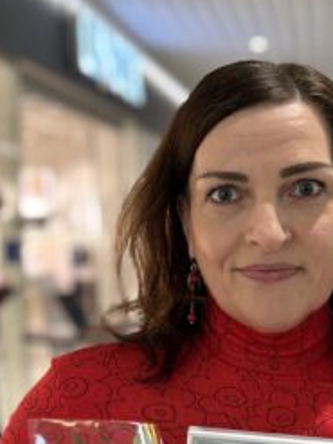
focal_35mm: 81
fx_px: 1040
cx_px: 236
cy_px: 322
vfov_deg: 23.9
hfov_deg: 18.1
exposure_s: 1/50
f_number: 1.5
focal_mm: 5.7
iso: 100
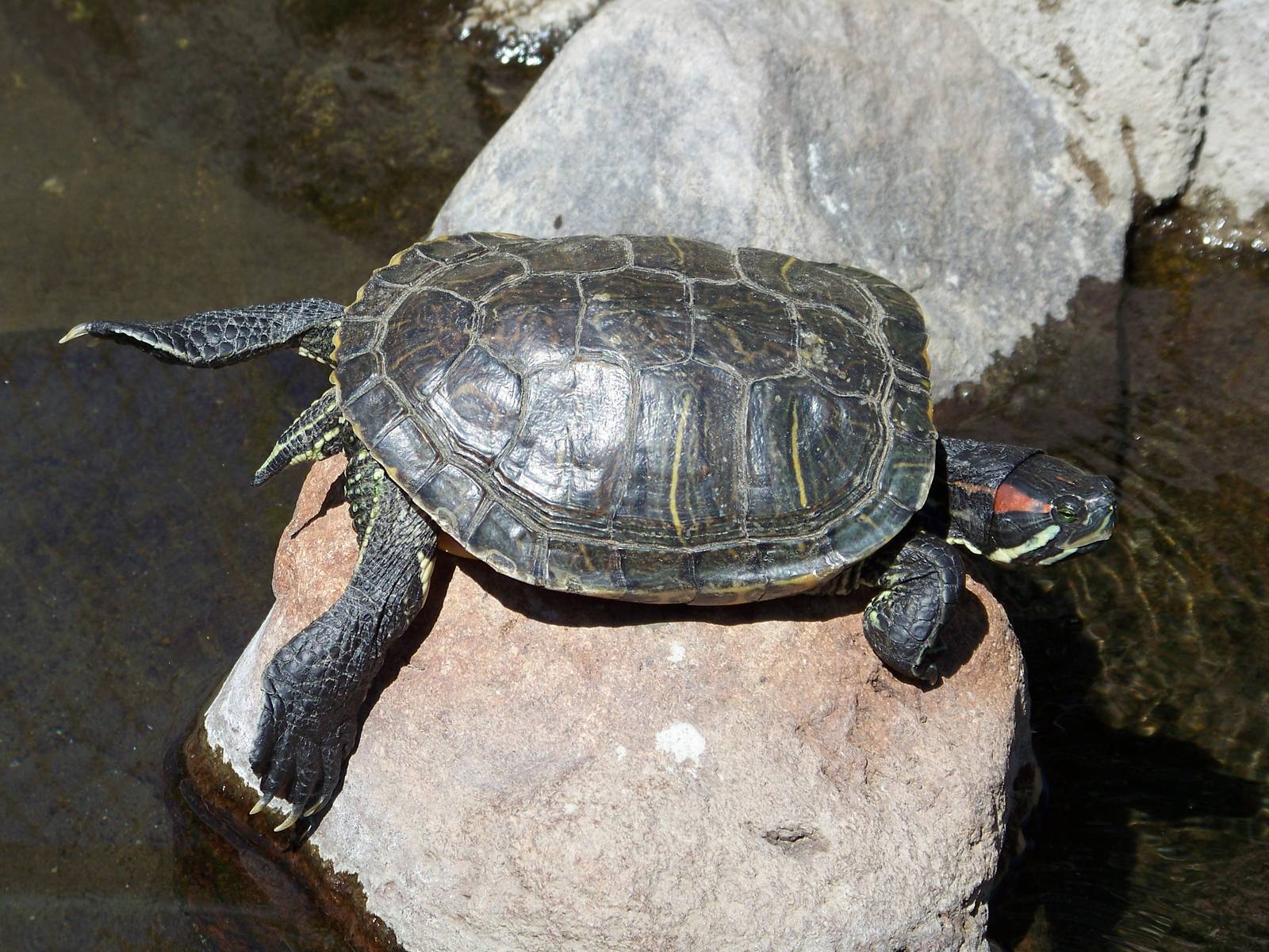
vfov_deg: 8.1
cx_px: 634
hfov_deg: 10.7
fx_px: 6745
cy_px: 476
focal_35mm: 184
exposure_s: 1/640
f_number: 3.6
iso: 64
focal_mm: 29.3
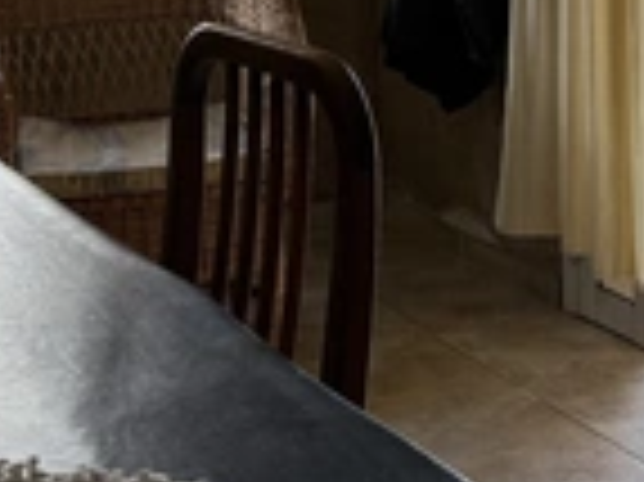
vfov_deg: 18.6
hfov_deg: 26.0
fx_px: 1376
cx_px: 491
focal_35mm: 74
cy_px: -122
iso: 100
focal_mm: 6.76
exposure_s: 1/290
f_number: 1.78
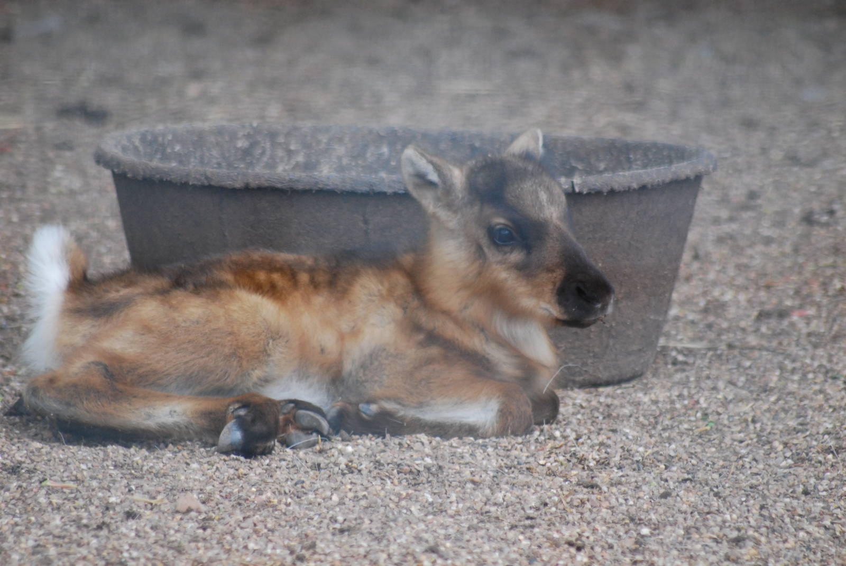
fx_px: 10587
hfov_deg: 4.6
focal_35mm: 450
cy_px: 283
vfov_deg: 3.1
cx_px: 423
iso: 900
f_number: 5.6
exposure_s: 1/500
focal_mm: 300
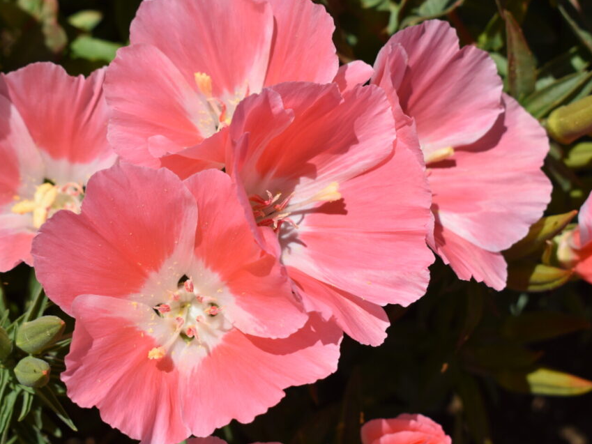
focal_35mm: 80
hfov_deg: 24.4
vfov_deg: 18.4
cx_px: 251
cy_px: 220
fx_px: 1368
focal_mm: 46
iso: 100
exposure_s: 1/400
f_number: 10
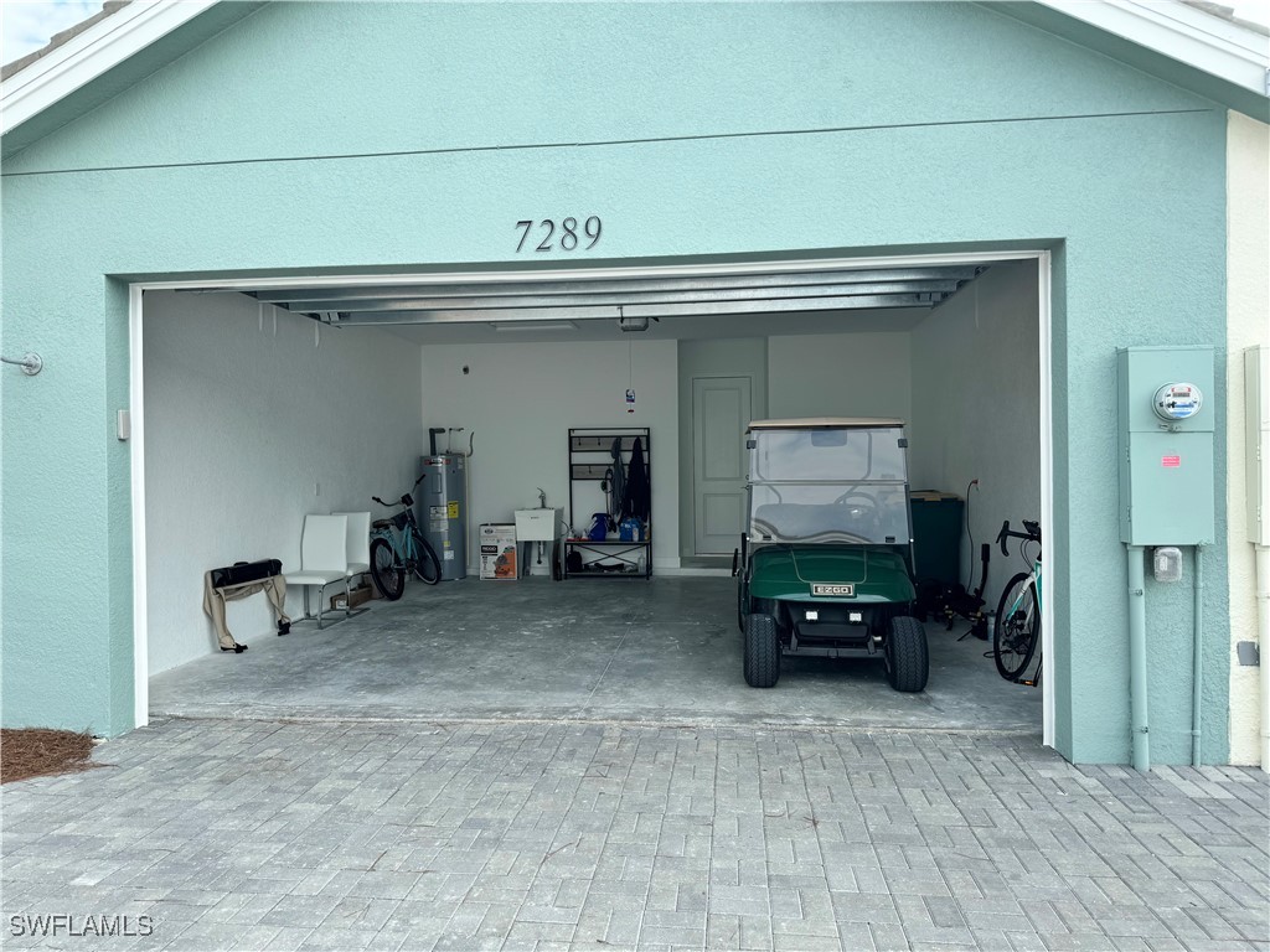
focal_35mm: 24
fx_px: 881
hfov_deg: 71.6
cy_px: 476
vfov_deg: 56.8
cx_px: 635
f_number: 1.78
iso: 80
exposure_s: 1/1560
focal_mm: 6.86
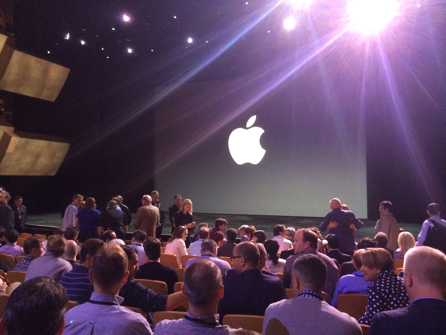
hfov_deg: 60.0
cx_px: 223
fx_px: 387
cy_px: 168
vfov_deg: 46.8
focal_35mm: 30
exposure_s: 1/17
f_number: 2.2
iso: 320
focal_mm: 4.12
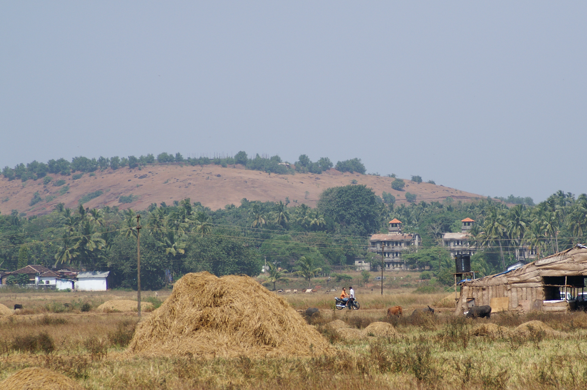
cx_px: 400
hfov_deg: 9.5
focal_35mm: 218
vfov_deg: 6.3
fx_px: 3547
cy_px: 238
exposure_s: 1/640
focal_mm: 105
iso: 200
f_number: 9
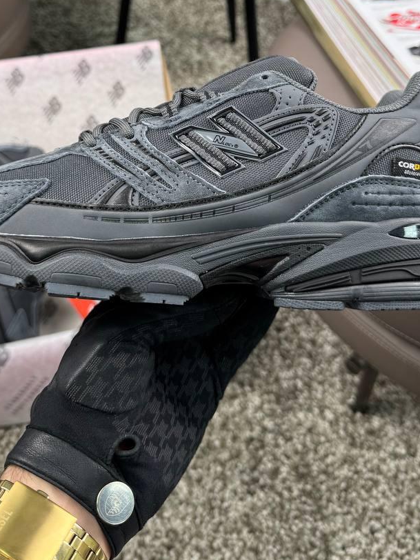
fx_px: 663
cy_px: 137
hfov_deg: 35.1
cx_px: 203
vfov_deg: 44.2
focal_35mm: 41
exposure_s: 1/590
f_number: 2.2
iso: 100
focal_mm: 3.82
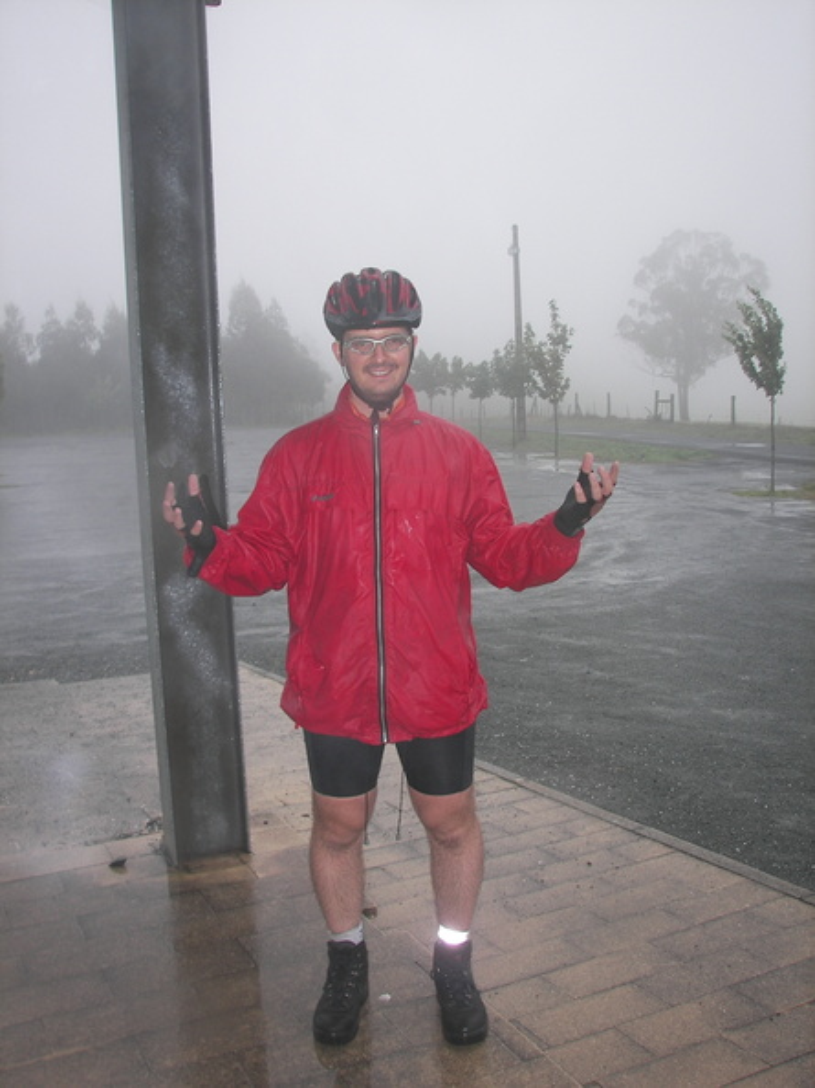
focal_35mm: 36
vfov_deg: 51.4
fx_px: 1131
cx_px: 408
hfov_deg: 39.6
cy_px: 544
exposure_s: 1/60
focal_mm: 6
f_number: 2.8
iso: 50
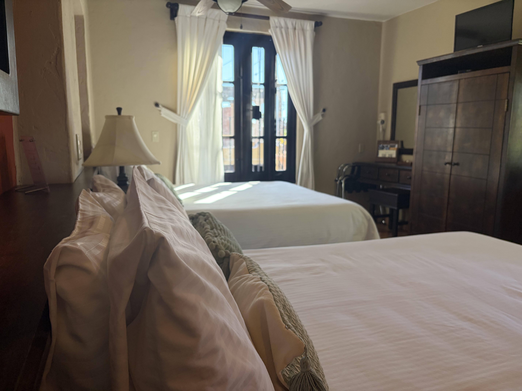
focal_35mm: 26
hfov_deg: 67.3
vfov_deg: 53.1
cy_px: 196
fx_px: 392
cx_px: 261
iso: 160
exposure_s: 1/120
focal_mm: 5.96
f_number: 1.6
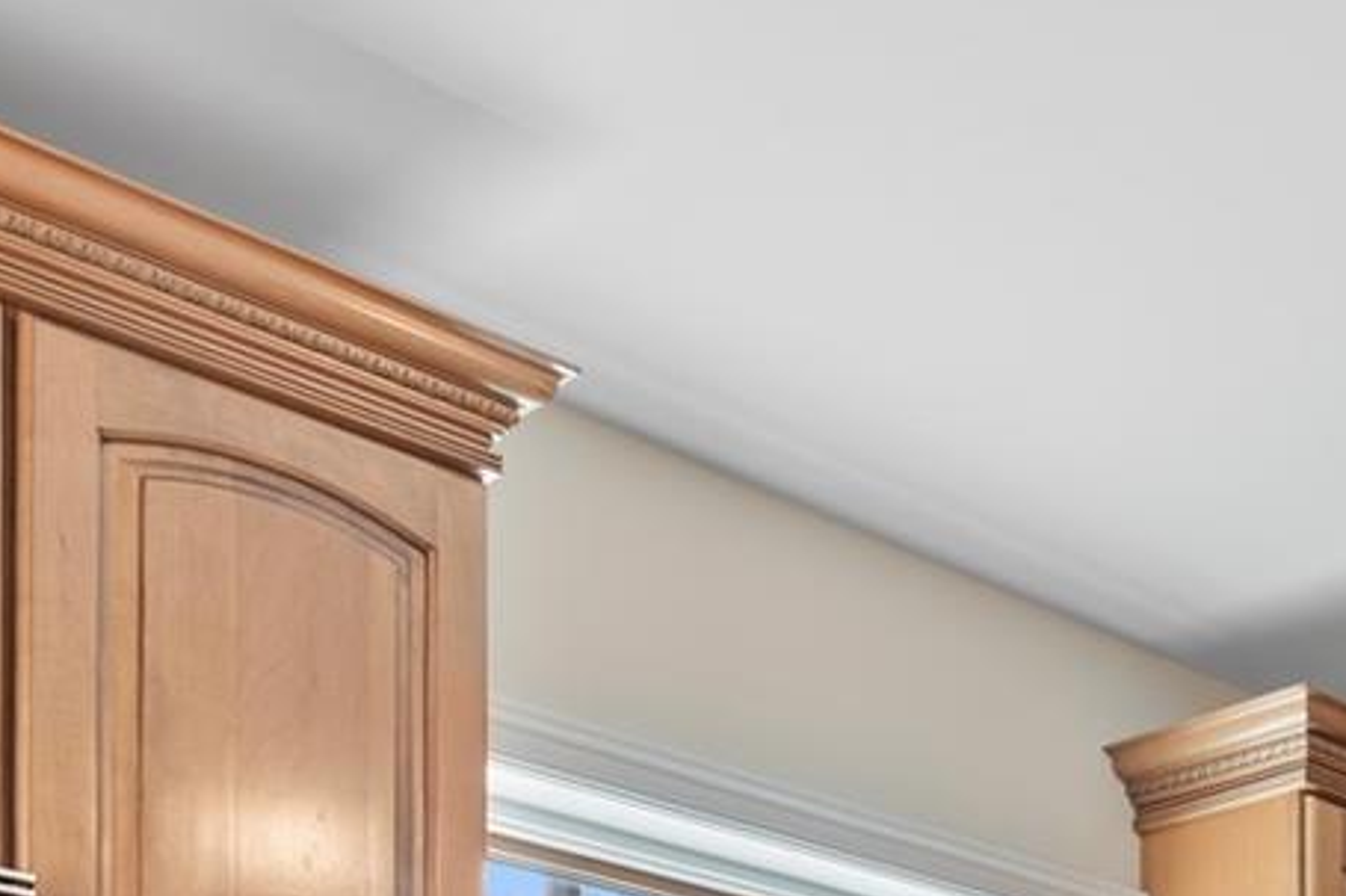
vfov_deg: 18.8
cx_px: 1642
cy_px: 1649
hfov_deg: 30.8
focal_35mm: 54
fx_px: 2018
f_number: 8
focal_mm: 8
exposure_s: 1/1.25
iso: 100
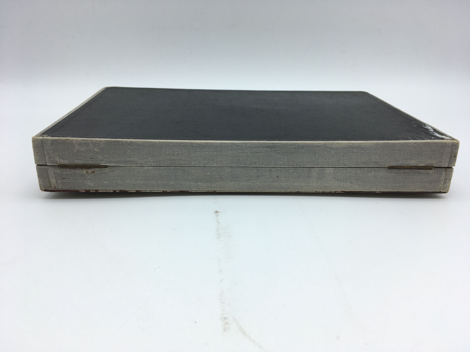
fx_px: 394
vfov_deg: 48.2
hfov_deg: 61.7
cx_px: 235
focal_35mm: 29
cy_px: 176
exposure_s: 1/246
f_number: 2.2
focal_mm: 4.15
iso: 25
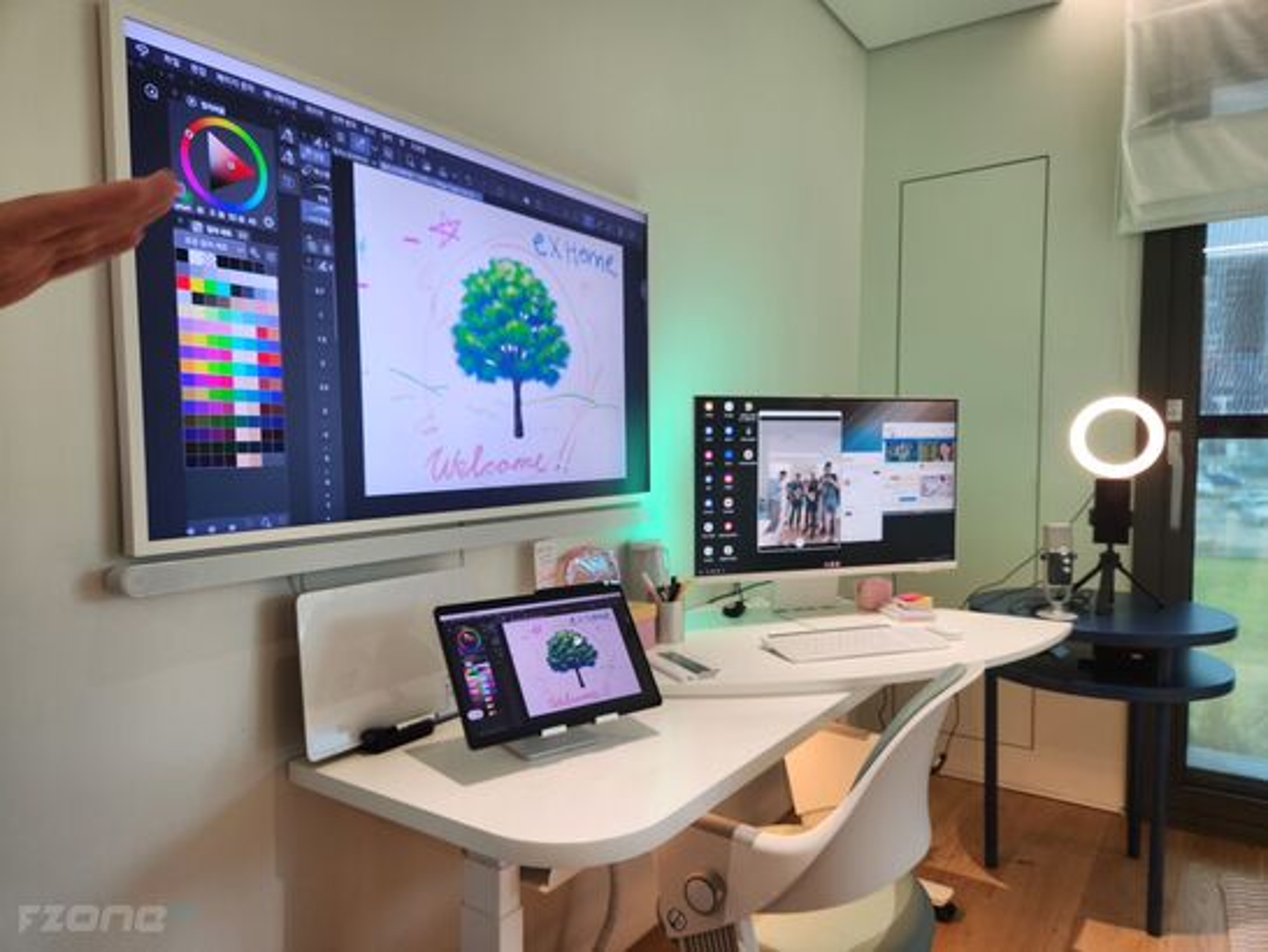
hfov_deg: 73.9
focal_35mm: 23
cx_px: 634
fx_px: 843
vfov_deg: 58.9
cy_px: 476
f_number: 1.8
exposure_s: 1/120
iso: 80
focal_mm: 5.4
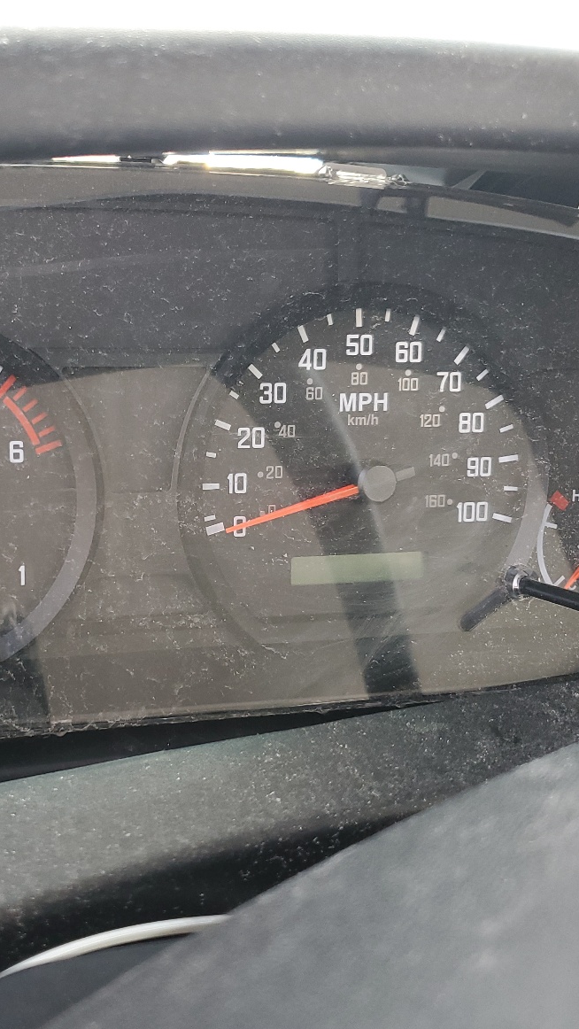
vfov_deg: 51.6
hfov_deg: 29.7
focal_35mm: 39
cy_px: 522
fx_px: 1064
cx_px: 112
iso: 80
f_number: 1.5
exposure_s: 1/120
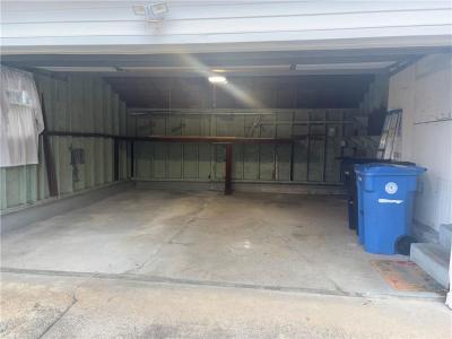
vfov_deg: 53.1
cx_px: 226
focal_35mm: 26
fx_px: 339
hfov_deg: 67.3
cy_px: 170
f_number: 1.6
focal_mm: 5.96
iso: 64
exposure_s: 1/24
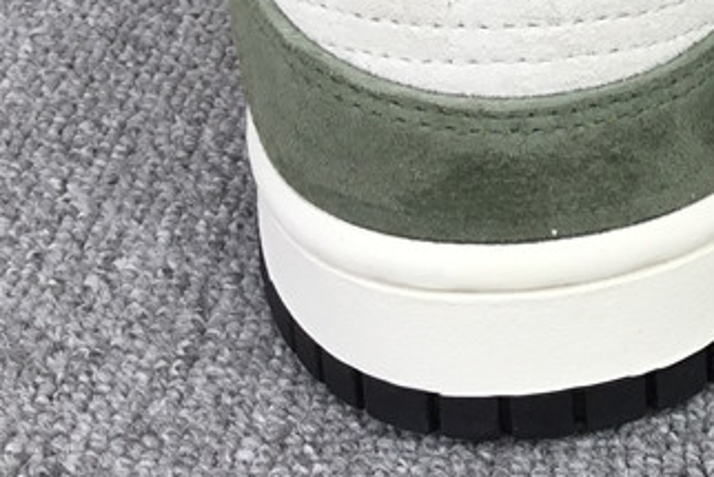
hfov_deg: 21.1
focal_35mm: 90
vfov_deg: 14.7
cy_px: -99
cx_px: 856
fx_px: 1786
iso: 25
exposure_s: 1/295
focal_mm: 3.3
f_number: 2.4
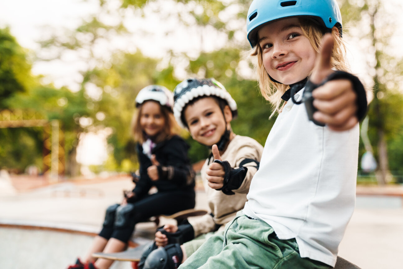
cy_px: 134
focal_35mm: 48
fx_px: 537
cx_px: 202
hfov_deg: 41.1
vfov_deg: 28.1
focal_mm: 48
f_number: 2.8
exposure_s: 1/320
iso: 1000
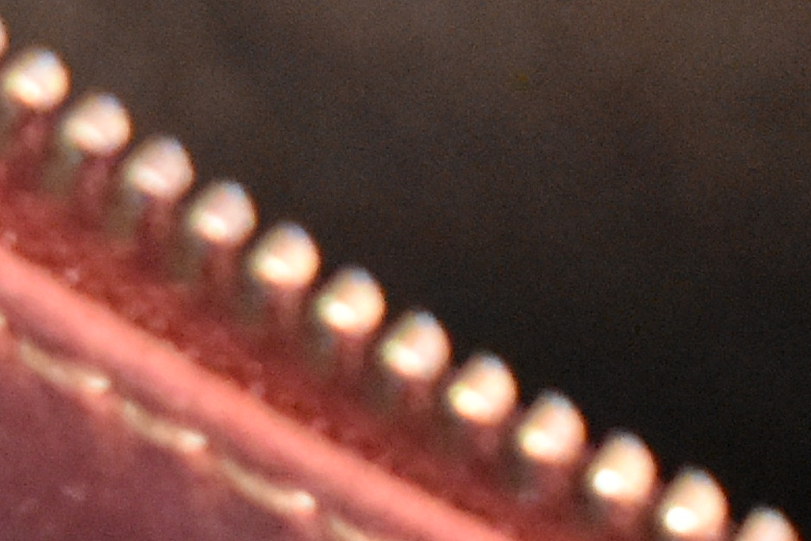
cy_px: -83
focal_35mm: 485
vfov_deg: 2.8
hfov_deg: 4.2
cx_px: 879
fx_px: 10929
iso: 4500
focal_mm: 42
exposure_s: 1/60
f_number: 5
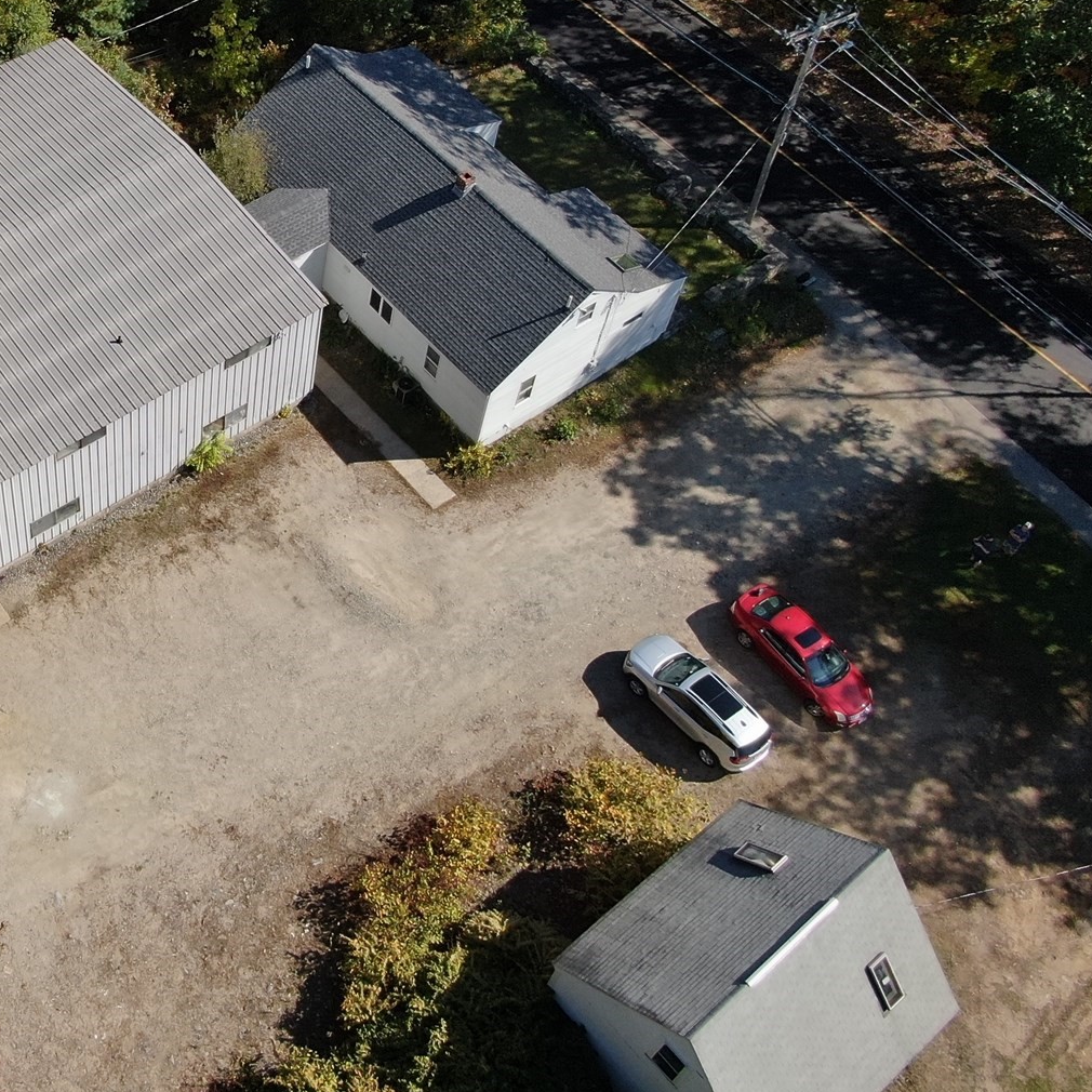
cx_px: 104
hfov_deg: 36.6
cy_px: 318
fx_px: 1535
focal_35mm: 43
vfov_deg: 38.5
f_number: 2.8
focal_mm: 4.39
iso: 100
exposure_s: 1/1250
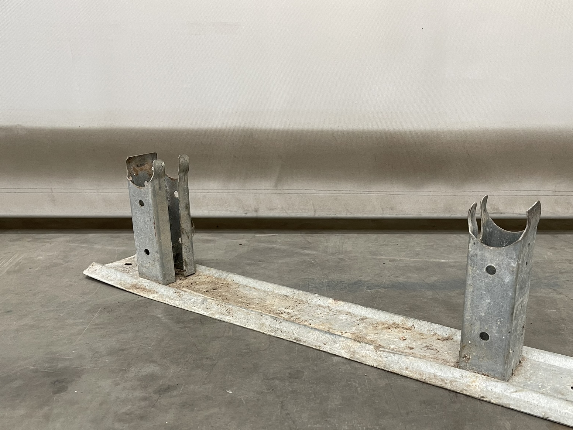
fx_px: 546
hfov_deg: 55.1
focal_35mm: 33
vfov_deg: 42.6
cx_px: 329
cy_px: 269
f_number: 1.6
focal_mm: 5.1
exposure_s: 1/50
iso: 160
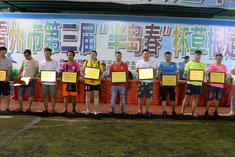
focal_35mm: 38
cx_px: 134
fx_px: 248
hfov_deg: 50.5
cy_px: 78
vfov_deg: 35.1
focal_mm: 24
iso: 6400
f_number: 4
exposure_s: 1/60
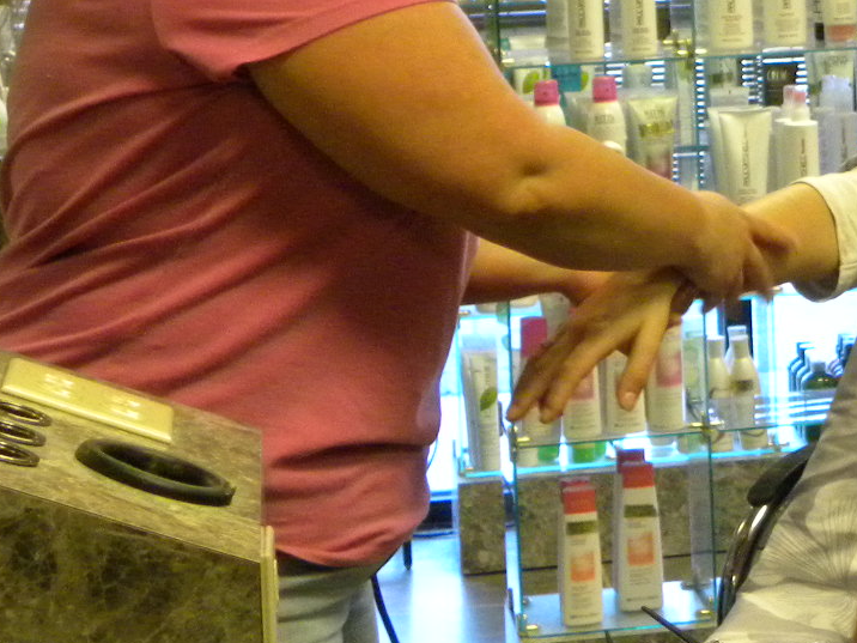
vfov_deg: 8.9
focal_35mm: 166
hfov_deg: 11.5
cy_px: -68
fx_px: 4110
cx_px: 1169
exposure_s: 1/45.7
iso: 400
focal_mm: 10.3
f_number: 3.5
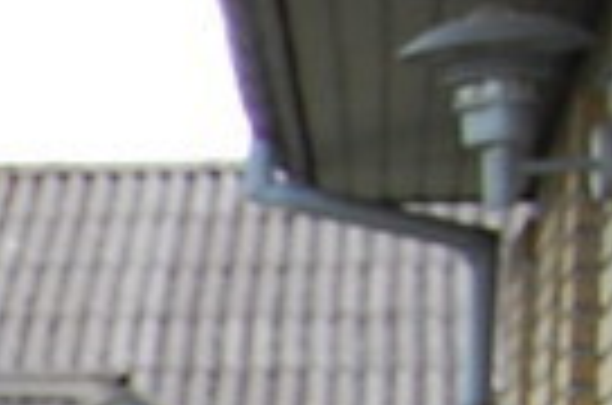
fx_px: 4596
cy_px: 916
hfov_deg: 6.4
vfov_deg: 4.9
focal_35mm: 271
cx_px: -1688
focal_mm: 24
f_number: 4.5
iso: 400
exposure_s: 1/500
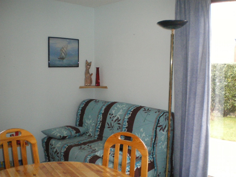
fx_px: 245
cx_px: 118
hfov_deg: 51.4
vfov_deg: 39.7
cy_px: 88
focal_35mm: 36
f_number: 3.1
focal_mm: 6.3
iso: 800
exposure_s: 1/50
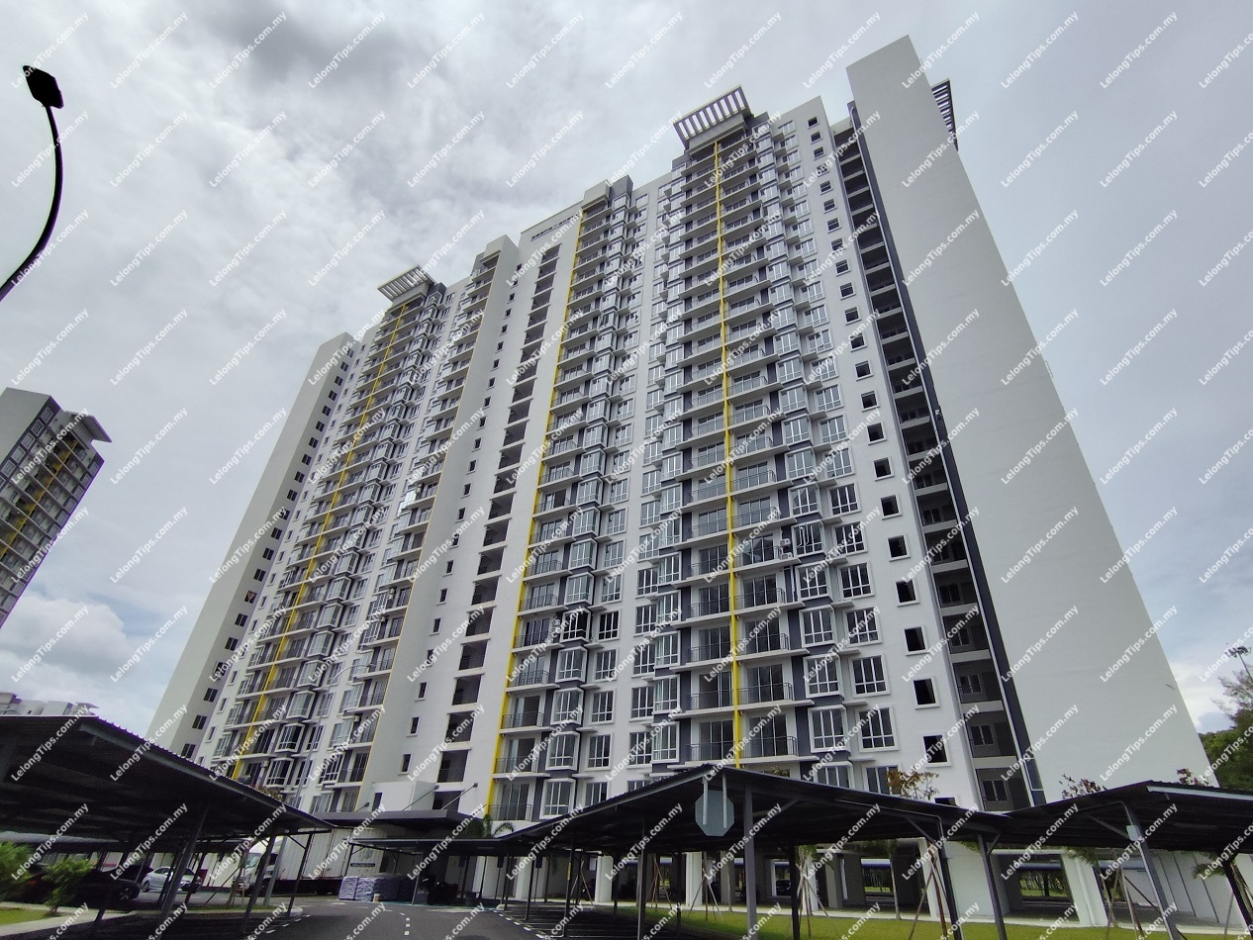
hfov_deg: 94.5
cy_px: 470
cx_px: 626
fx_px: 579
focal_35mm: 16
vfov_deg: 78.1
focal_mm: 1.65
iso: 50
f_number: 2.2
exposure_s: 1/6139
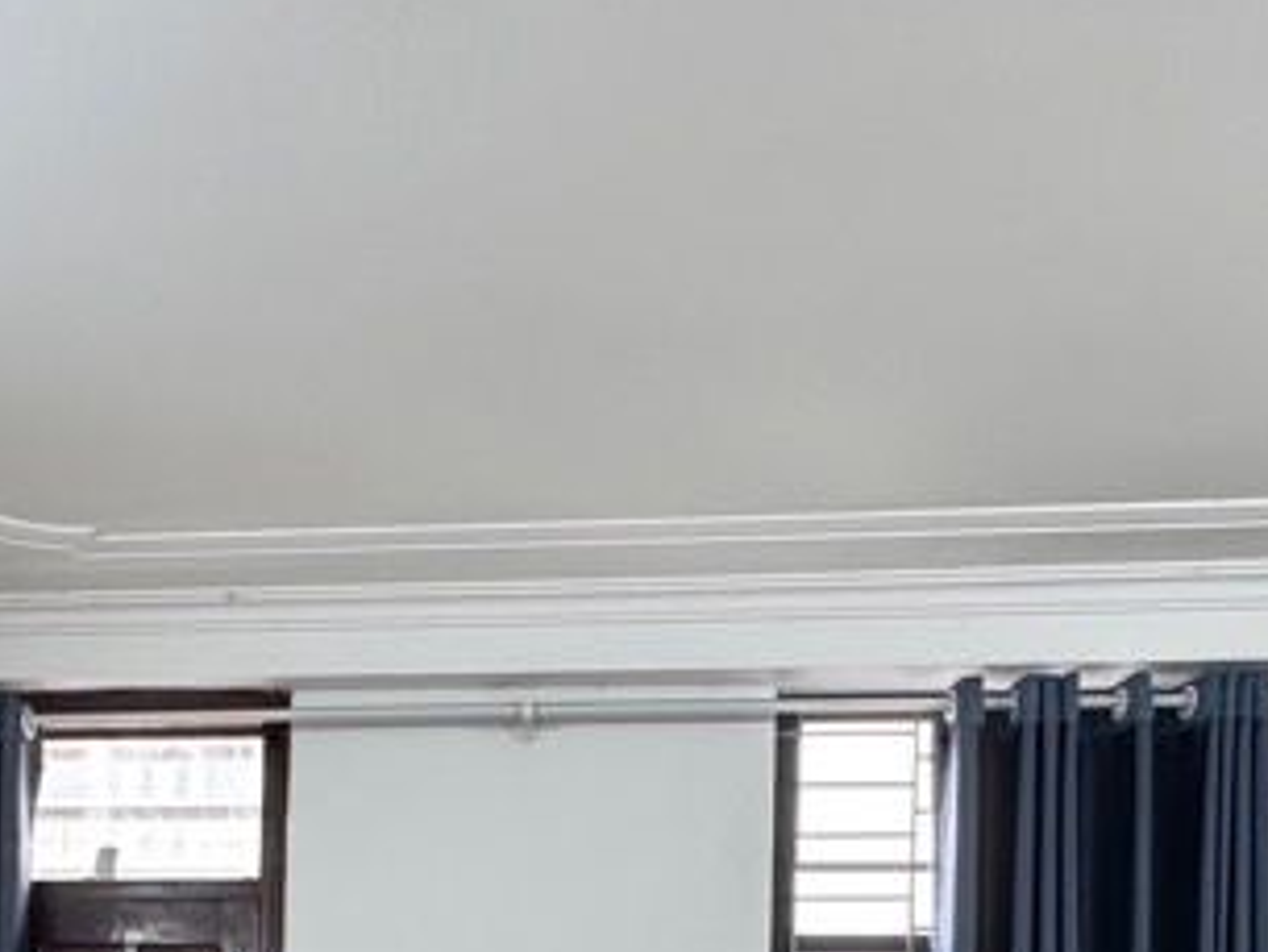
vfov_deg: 25.8
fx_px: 1722
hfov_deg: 39.6
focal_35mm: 47
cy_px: 1280
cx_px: 362
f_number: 2.2
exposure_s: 1/100
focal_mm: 2.22
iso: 160
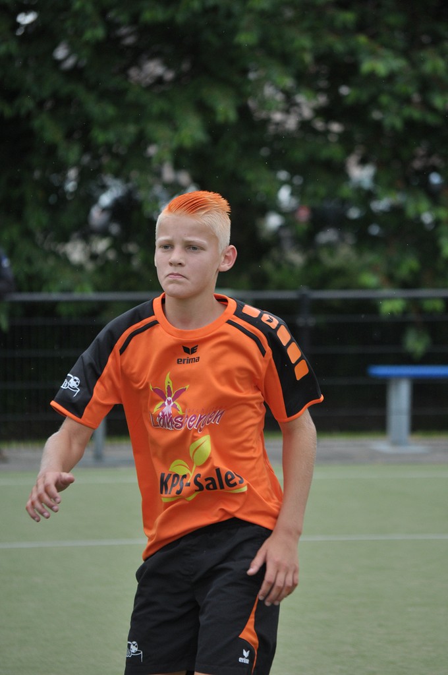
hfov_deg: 6.1
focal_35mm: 225
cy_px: 338
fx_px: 4211
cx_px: 224
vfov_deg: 9.2
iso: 400
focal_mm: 150
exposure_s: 1/1250
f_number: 5
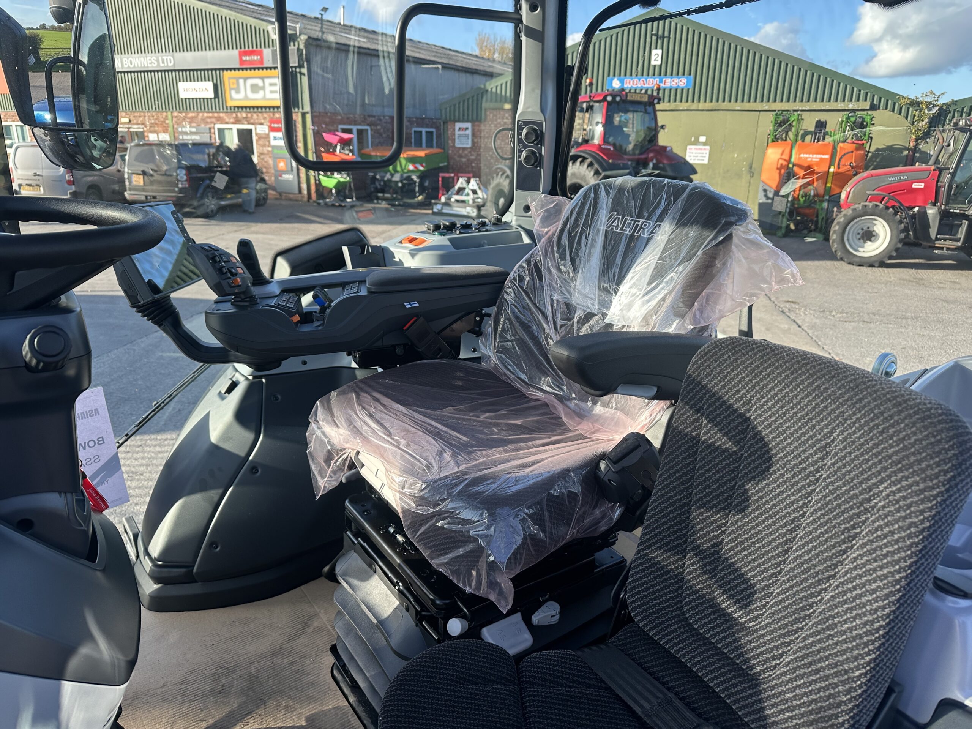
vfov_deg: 56.8
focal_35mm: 24
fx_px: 674
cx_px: 486
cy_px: 364
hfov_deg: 71.6
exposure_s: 1/611
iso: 80
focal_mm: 6.86
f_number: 1.78
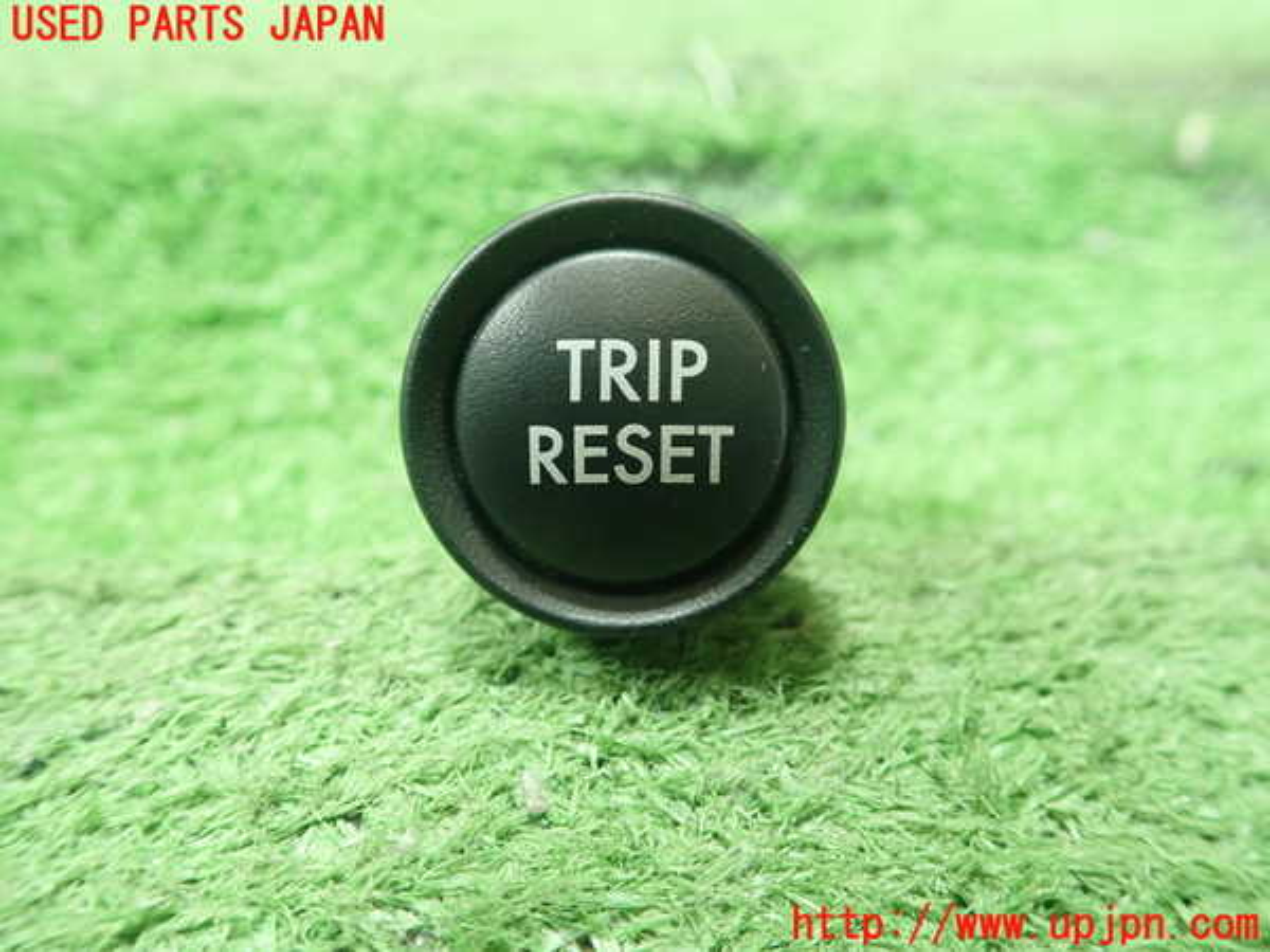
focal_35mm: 30
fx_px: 1101
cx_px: 635
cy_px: 476
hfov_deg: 60.0
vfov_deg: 46.8
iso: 800
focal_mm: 5.5
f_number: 2.3
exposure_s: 1/100
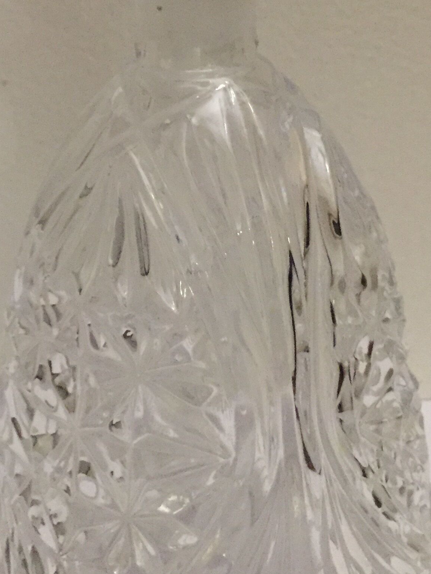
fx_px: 1029
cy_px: 204
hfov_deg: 23.6
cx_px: 176
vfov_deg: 31.0
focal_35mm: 62
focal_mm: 4.15
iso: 320
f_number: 2.2
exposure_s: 1/25
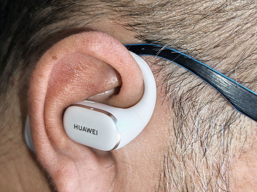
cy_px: 96
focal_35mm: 54
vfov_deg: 27.0
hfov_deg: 35.6
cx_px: 128
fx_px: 401
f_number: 2
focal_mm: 8.5
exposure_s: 1/98.4
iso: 64
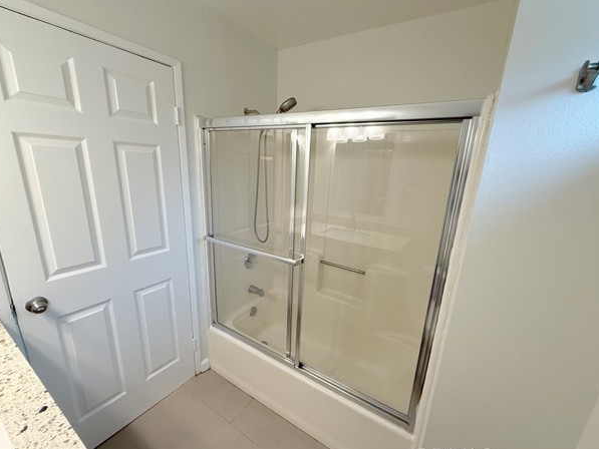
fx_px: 260
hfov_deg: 98.1
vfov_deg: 81.7
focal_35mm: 15
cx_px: 306
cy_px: 232
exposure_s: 1/120
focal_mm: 2.22
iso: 200
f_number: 2.2
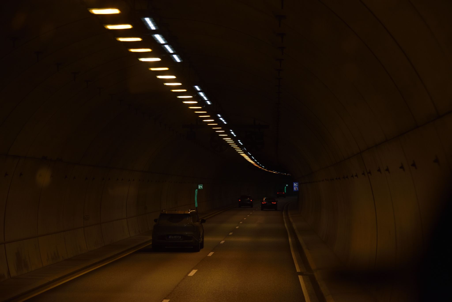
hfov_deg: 19.4
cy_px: 151
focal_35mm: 105
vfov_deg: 13.1
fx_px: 1319
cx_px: 226
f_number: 4
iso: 1250
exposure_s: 1/1600
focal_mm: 105
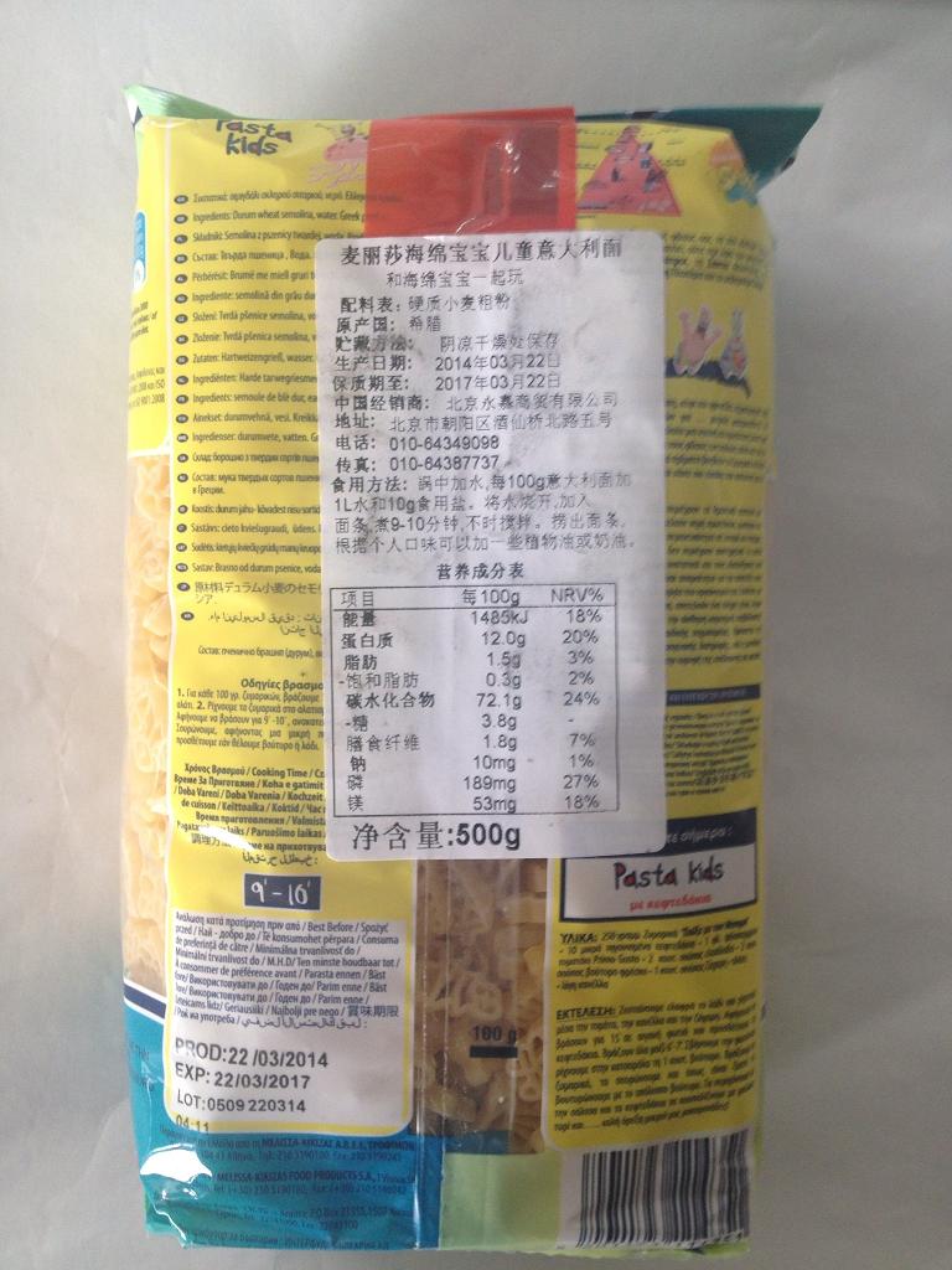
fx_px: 1283
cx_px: 476
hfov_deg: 40.7
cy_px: 635
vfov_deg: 52.6
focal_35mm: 35
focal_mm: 4.28
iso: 80
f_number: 2.4
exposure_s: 1/20
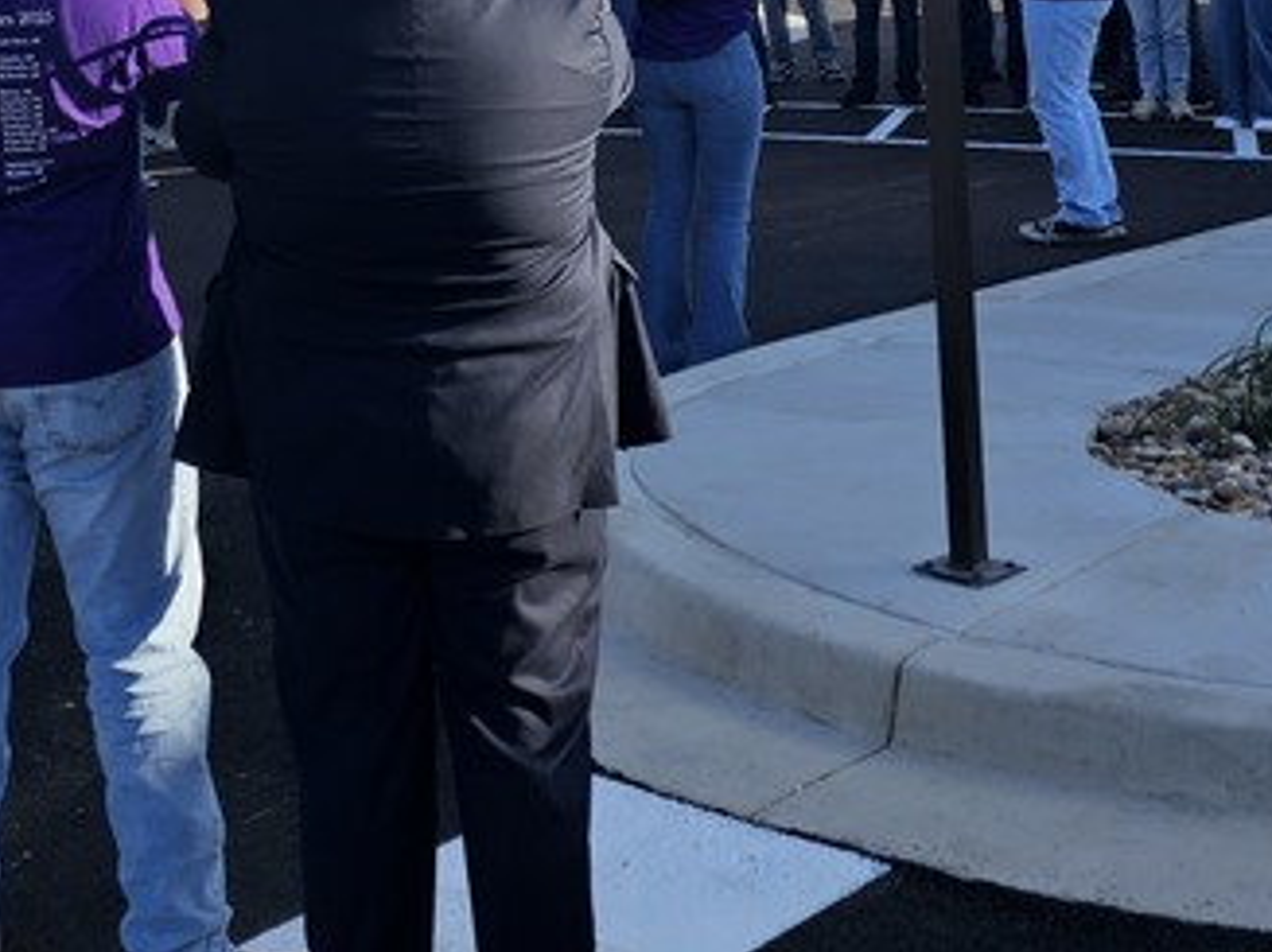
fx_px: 2645
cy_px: -443
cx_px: 121
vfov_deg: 18.3
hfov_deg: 26.1
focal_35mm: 72
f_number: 1.7
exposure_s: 1/373
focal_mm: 6.3
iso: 10
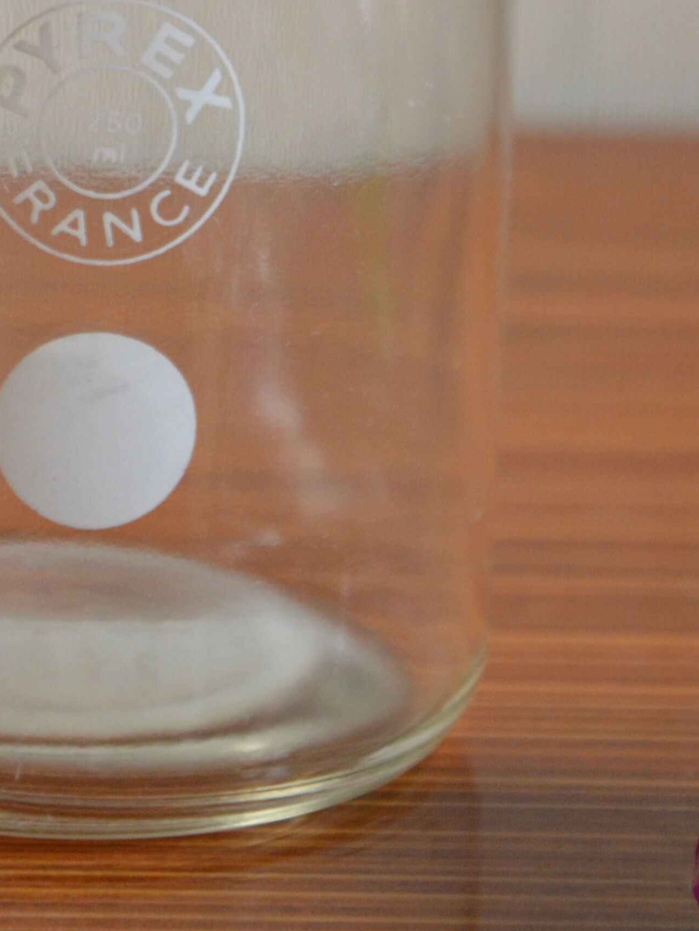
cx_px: 120
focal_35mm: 373
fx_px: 10039
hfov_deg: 4.0
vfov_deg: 5.3
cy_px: -265
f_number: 5.6
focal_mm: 90
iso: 800
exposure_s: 1/125
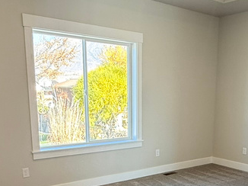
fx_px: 315
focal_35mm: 44
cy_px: 158
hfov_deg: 42.2
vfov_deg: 31.7
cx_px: 172
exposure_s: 1/120
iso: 100
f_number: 2.2
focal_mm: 2.22
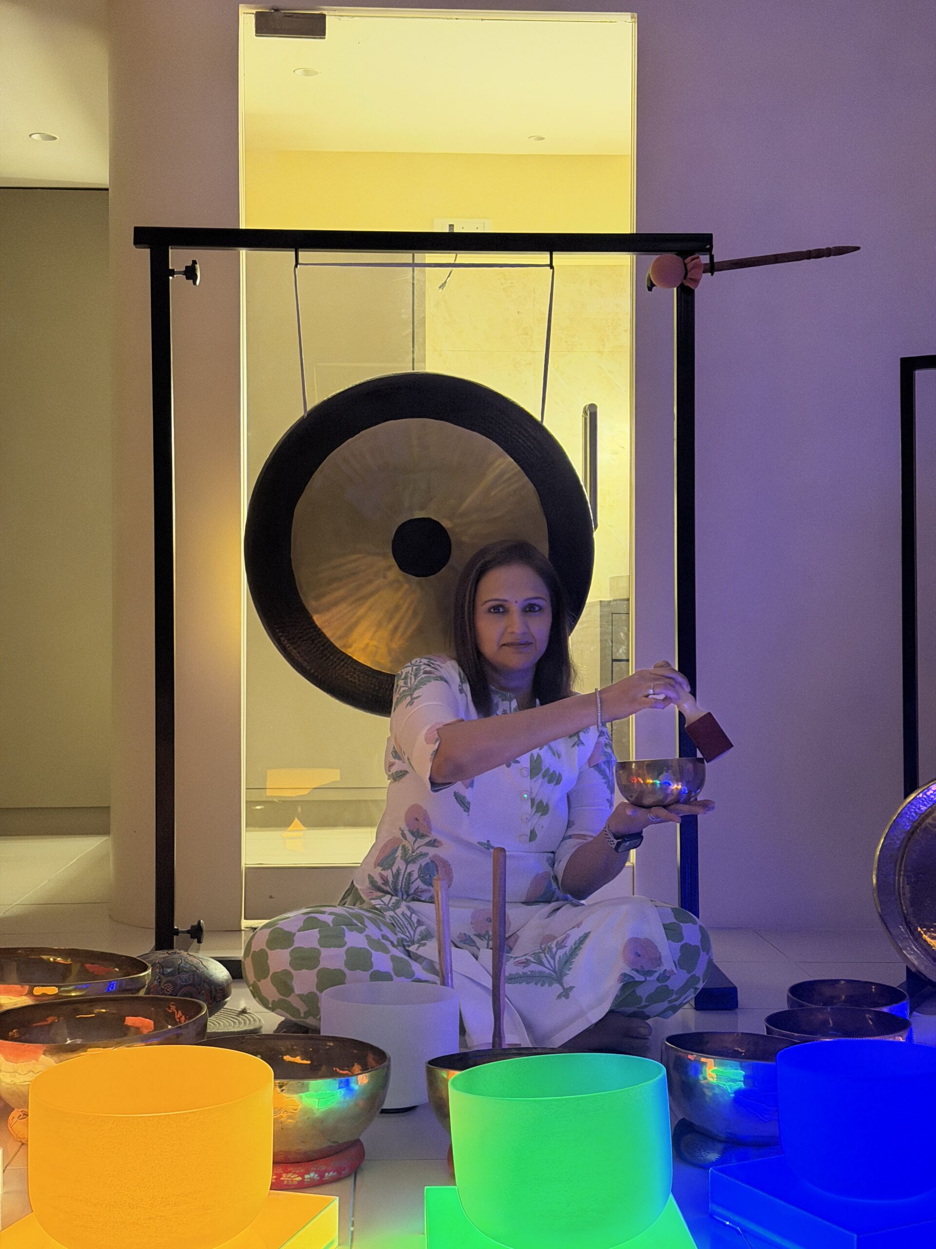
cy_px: 624
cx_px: 468
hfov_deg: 30.3
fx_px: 1731
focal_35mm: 48
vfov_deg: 39.7
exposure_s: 1/20
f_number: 1.78
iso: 800
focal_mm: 6.76
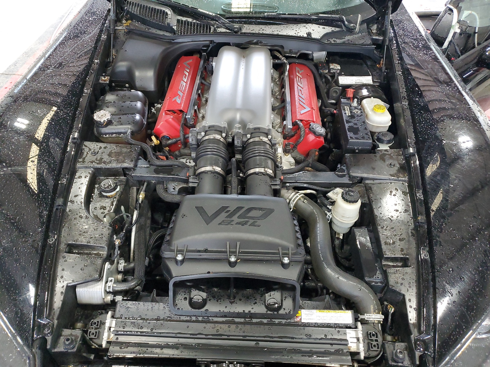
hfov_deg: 67.3
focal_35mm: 26
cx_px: 245
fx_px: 368
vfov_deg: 53.1
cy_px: 184
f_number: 1.5
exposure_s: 1/60.2
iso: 237
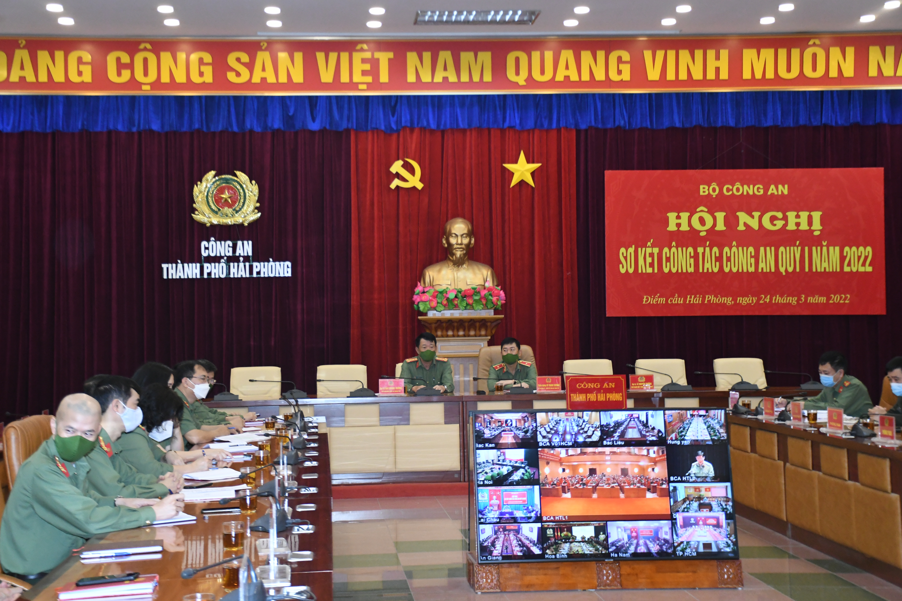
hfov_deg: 35.1
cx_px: 451
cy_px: 300
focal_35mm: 57
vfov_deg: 23.8
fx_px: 1428
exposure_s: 1/200
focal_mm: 38
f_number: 4.2
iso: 2500
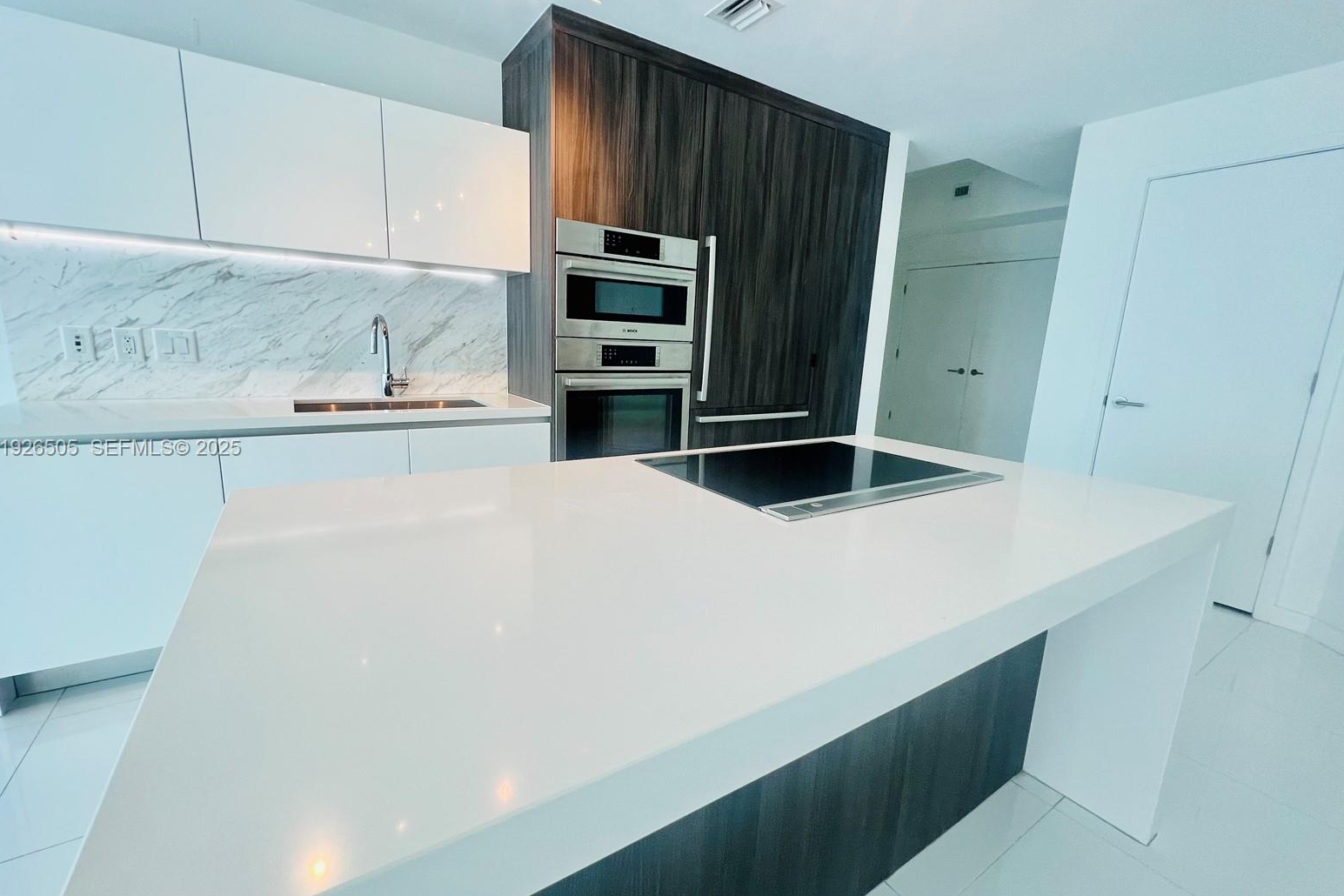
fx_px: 523
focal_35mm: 14
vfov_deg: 81.2
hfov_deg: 104.3
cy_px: 449
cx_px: 665
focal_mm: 1.57
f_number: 1.8
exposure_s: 1/120
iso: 80
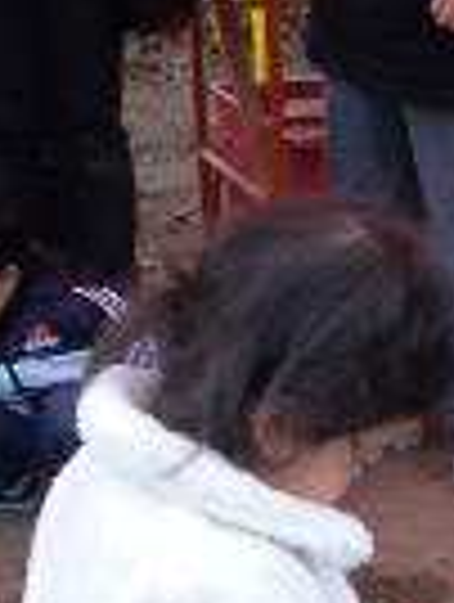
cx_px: 562
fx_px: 2406
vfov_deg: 13.9
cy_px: 702
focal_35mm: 138
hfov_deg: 10.6
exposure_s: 1/258
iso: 100
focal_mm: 4.82
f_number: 2.8
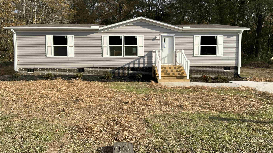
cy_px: 63
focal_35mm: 27
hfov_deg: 69.9
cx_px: 137
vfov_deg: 42.7
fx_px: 195
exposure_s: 1/4762
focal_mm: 6.86
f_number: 1.78
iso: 80
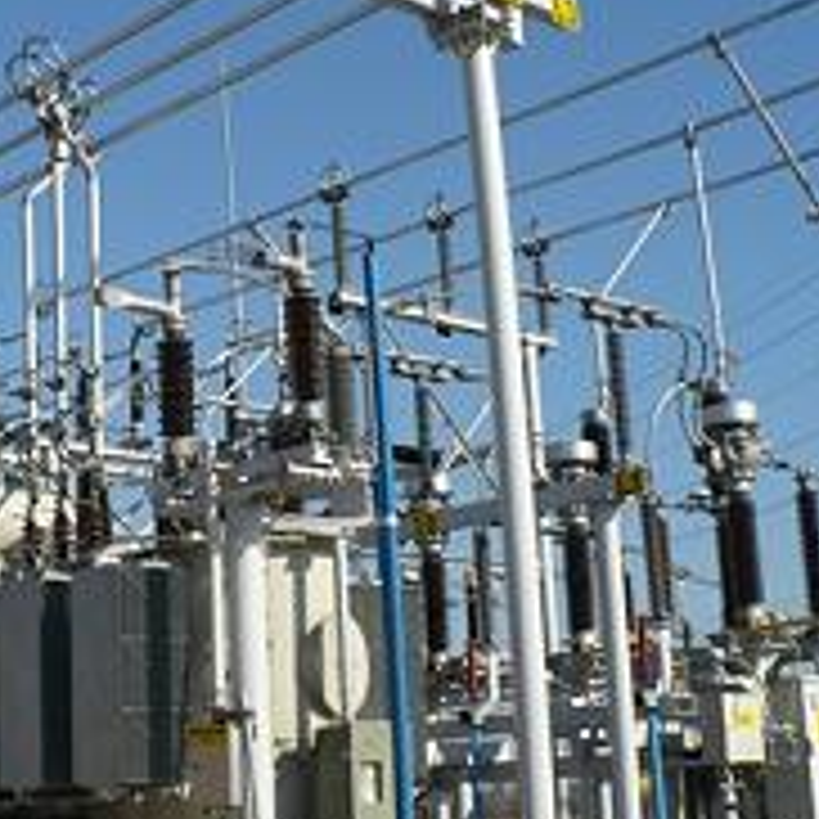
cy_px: 380
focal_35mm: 65
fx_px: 1740
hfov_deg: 25.9
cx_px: 130
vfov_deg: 26.5
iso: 100
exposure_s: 1/250
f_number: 8
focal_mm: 6.1
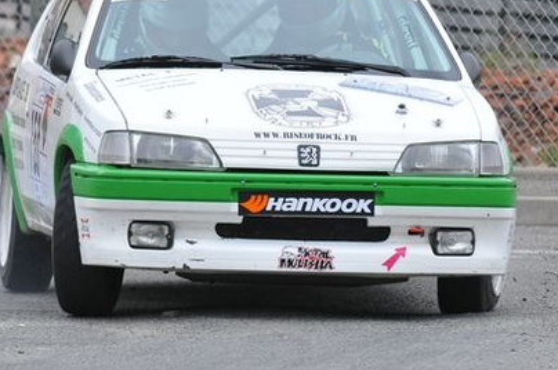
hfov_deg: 3.3
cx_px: 186
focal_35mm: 617
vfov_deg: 2.2
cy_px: 66
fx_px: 9548
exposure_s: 1/800
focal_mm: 210
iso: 800
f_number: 6.3
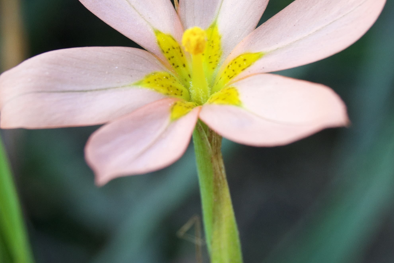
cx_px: 210
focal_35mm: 192
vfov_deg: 7.1
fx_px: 2103
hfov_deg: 10.7
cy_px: 59
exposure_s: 1/125
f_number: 8
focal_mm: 55
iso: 250
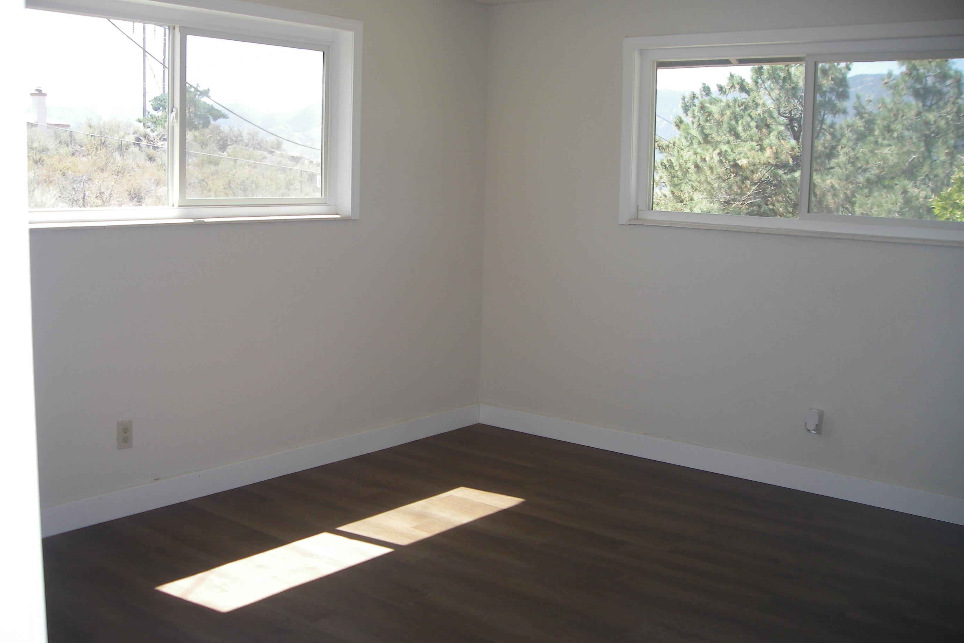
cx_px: 479
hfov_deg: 48.5
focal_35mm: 40
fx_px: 1071
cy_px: 308
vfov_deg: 33.4
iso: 64
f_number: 2.7
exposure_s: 1/160
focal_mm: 6.2
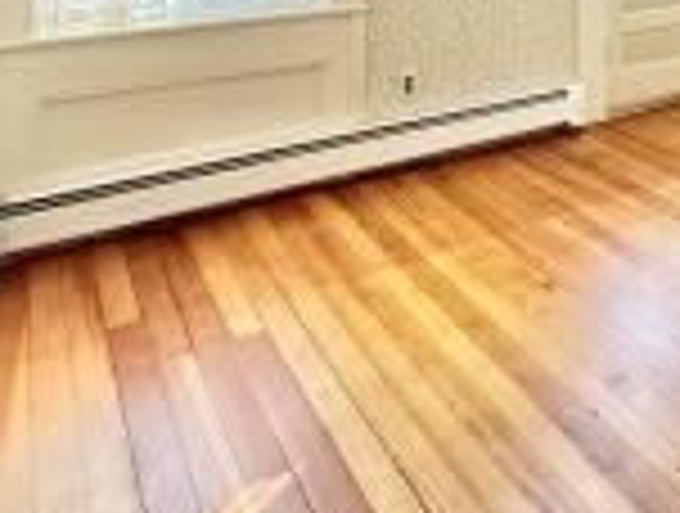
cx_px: 815
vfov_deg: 30.7
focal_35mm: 37
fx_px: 729
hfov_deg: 37.7
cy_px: -148
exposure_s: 1/76
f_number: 2.2
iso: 400
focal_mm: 2.22
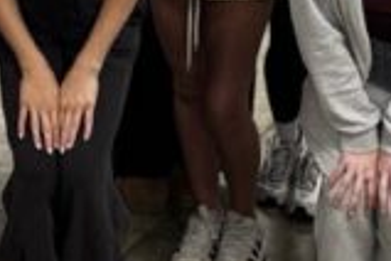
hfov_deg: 12.6
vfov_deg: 8.3
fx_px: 1749
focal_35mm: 161
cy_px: -185
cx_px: -25
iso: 200
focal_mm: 6.76
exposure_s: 1/60
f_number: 1.78
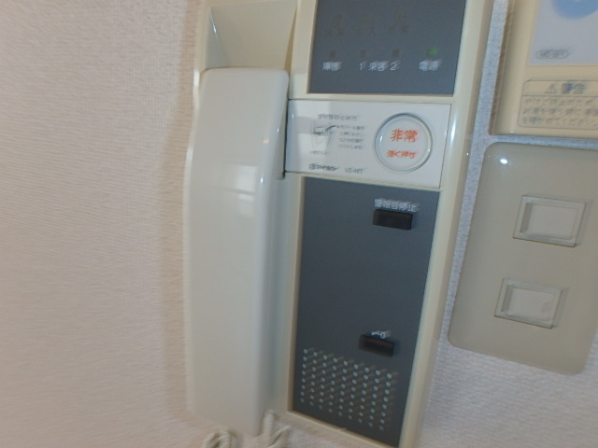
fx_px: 363
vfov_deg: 63.4
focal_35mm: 21
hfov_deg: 79.0
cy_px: 224
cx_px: 299
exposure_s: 1/30
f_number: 6
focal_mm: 3.7
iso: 160
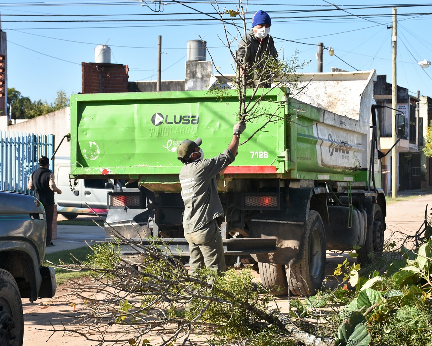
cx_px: 285
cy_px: 166
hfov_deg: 24.6
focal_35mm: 77
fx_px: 985
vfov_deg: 19.9
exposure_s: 1/640
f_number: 4.5
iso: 125
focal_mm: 40
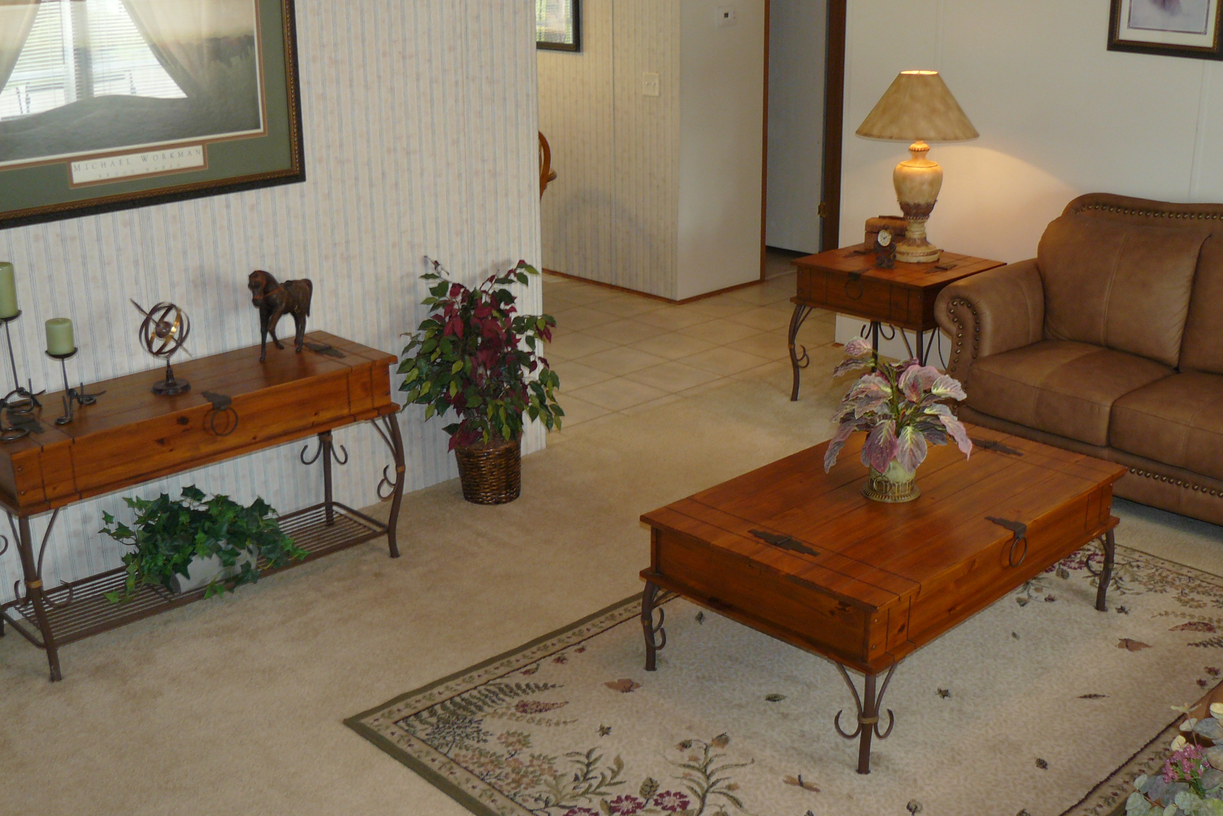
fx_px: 1393
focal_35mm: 41
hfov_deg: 47.4
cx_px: 655
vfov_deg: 32.6
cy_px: 393
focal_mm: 6
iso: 100
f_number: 2.8
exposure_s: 1/15
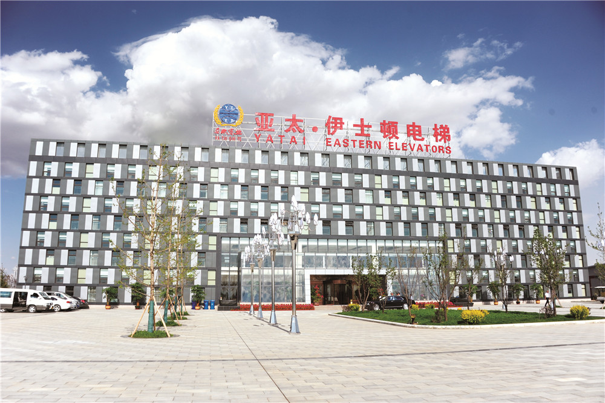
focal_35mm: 28
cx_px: 302
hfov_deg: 65.5
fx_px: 470
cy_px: 202
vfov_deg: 46.3
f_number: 6.3
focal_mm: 28
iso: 200
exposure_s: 1/1600
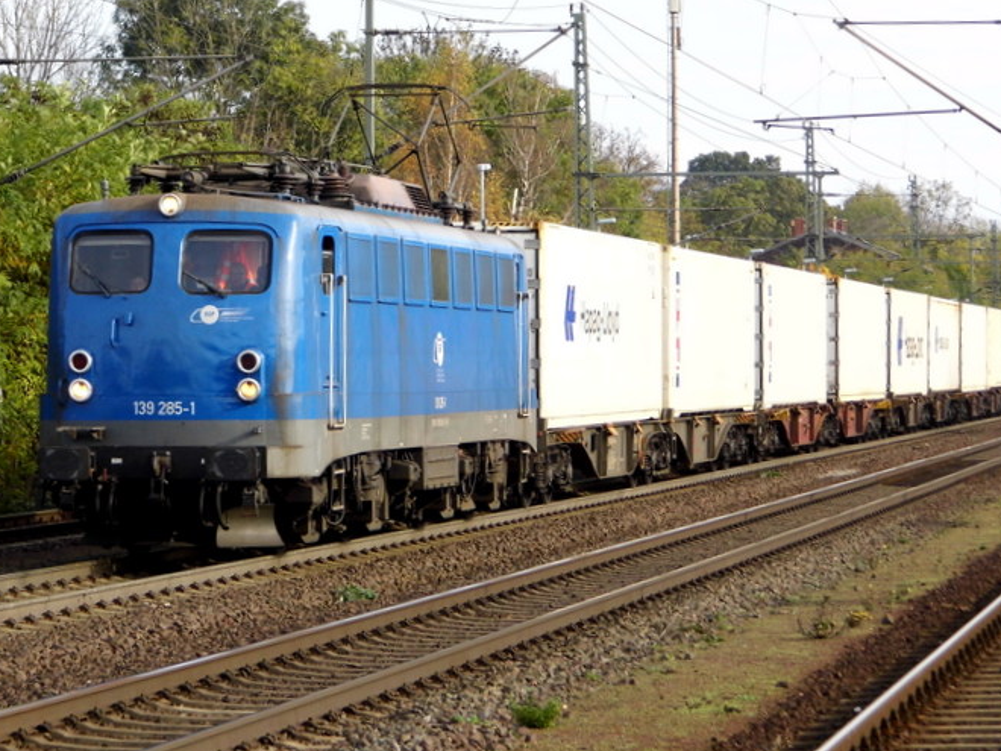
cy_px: 329
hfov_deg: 12.3
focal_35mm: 160
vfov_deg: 9.3
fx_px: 4627
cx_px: 416
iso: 100
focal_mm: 23.6
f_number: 4.7
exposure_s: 1/224
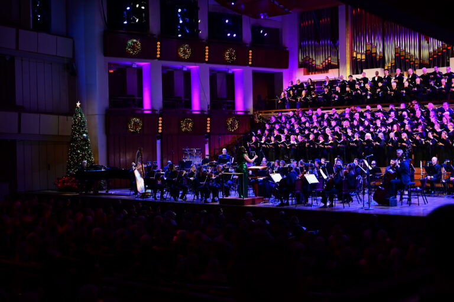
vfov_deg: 27.0
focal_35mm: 50
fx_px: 630
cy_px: 151
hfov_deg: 39.6
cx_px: 227
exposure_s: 1/100
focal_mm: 50
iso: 2000
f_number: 2.8
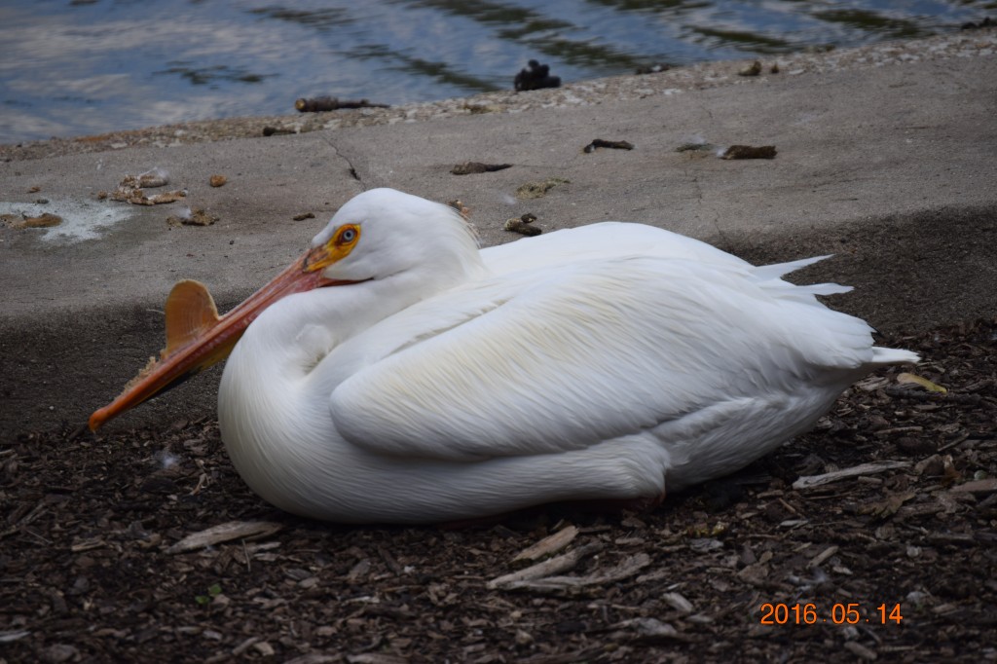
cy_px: 332
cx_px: 498
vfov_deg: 4.6
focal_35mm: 300
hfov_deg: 6.9
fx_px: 8305
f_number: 5.6
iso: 400
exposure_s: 1/2000
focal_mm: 200
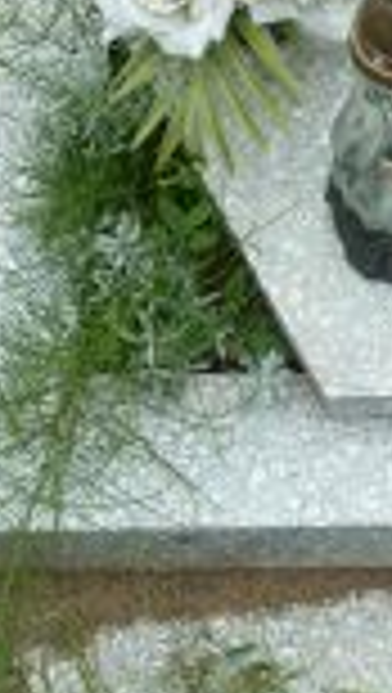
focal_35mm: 85
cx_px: 315
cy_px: -279
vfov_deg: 21.8
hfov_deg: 14.2
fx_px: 1566
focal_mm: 4.1
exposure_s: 1/125
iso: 80
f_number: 4
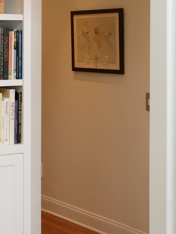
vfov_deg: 21.3
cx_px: 24
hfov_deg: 16.1
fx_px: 617
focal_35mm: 91
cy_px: 53
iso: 250
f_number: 3.9
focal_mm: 18
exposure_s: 1/60
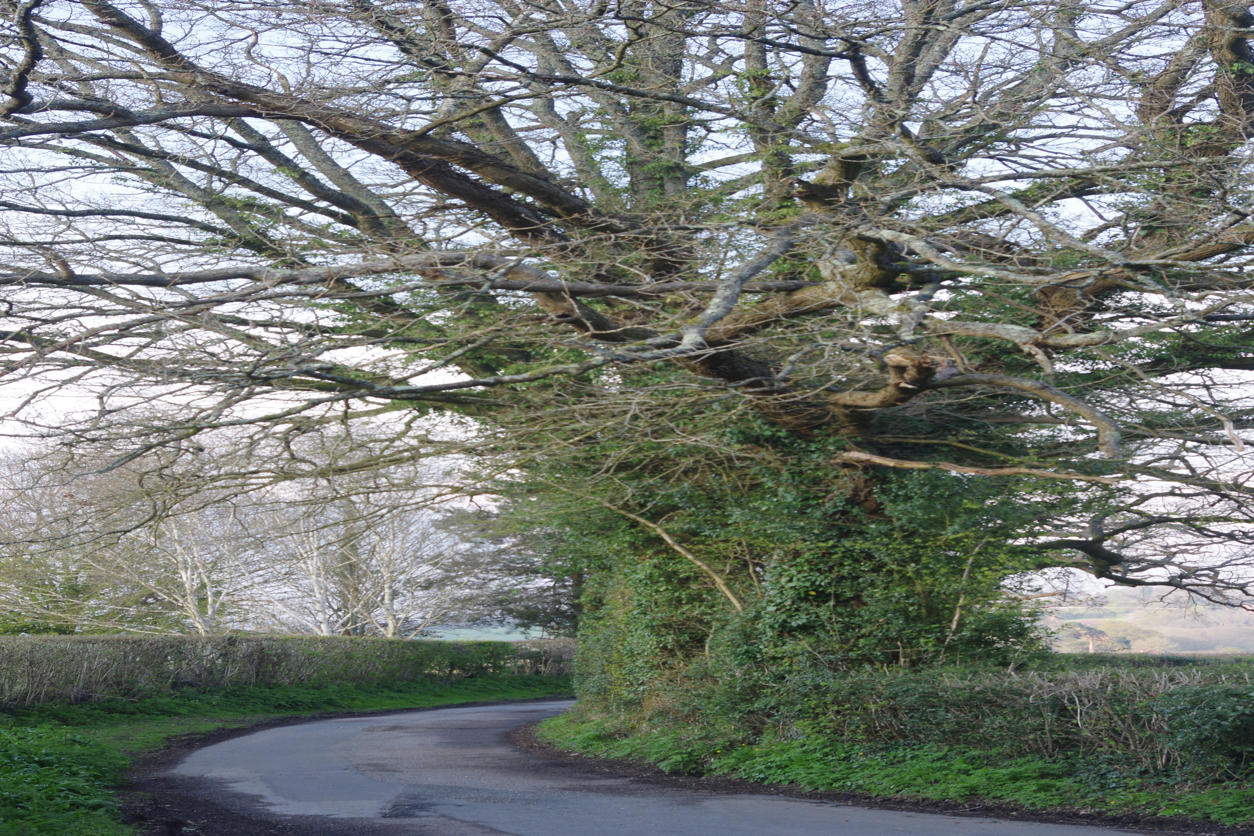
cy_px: 418
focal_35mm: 53
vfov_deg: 25.5
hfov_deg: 37.5
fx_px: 1846
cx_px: 625
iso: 400
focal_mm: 35
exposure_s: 1/80
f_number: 11
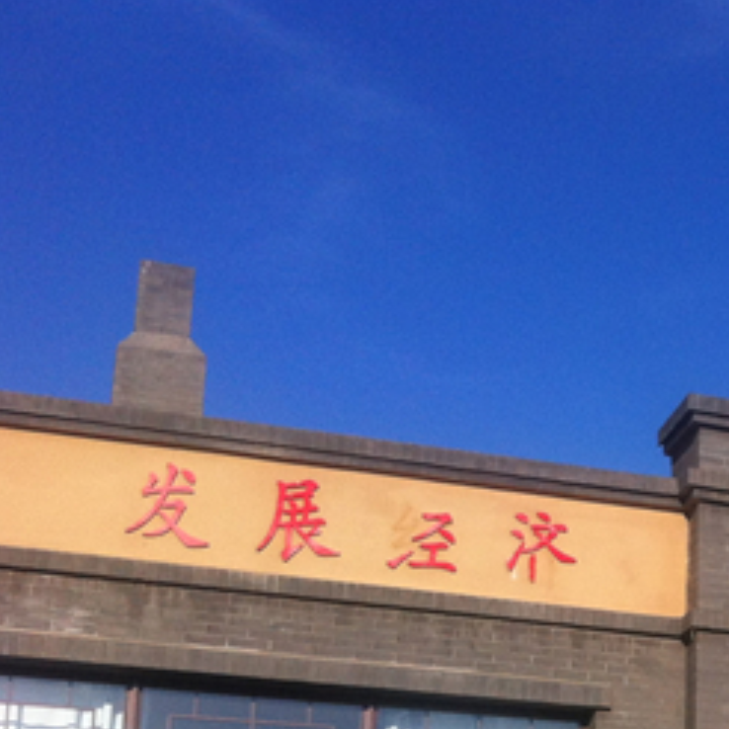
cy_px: 744
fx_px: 2097
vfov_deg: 19.1
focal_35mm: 88
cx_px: 1016
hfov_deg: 18.1
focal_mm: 3.85
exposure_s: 1/1676
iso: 80
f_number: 2.8
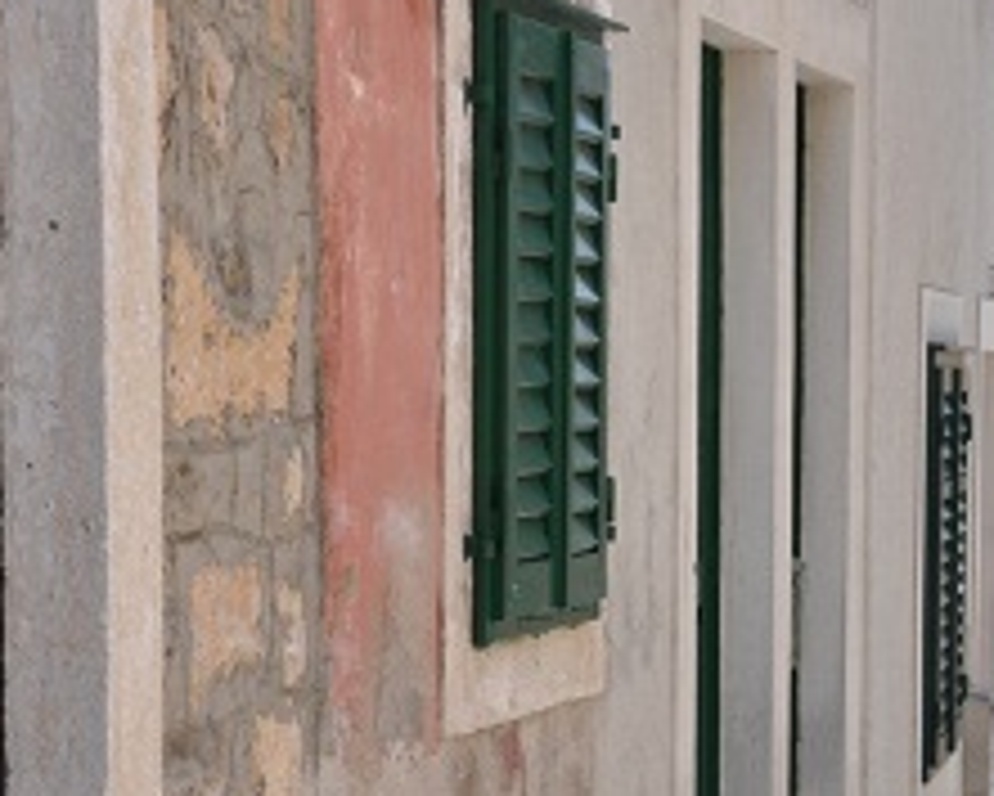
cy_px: 733
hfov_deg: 14.2
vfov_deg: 11.7
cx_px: 1205
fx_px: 3856
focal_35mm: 131
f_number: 8
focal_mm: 32
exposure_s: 1/250
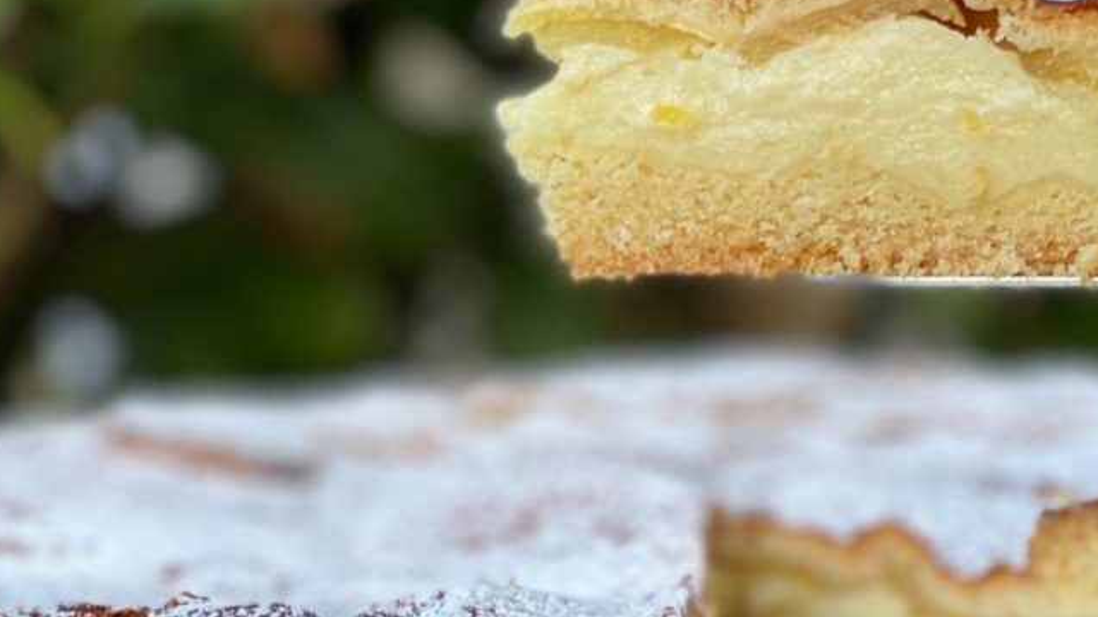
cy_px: 619
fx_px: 3960
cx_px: 757
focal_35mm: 136
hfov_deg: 15.7
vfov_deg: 8.9
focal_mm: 6
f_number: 2
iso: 32
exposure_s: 1/122
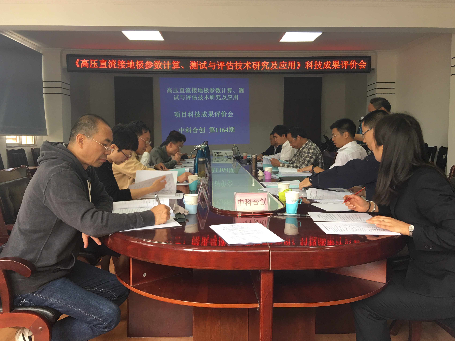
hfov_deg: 60.0
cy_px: 170
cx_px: 221
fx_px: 394
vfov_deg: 46.8
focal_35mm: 30
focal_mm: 4.15
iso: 32
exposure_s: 1/33
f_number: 2.2
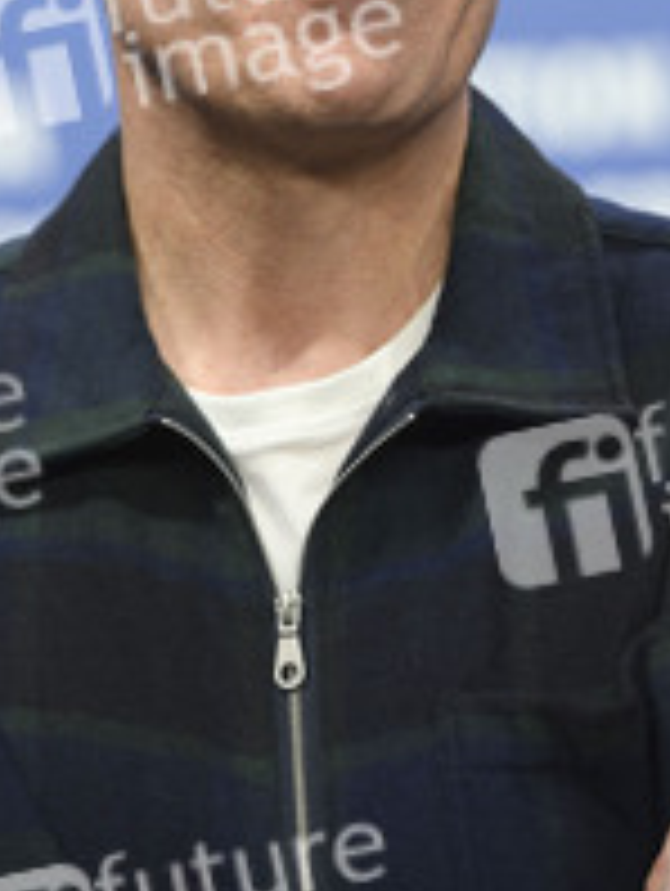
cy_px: 256
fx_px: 8987
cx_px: 301
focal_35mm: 349
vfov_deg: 5.7
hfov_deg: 4.3
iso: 1250
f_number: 3.5
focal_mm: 180
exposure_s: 1/320
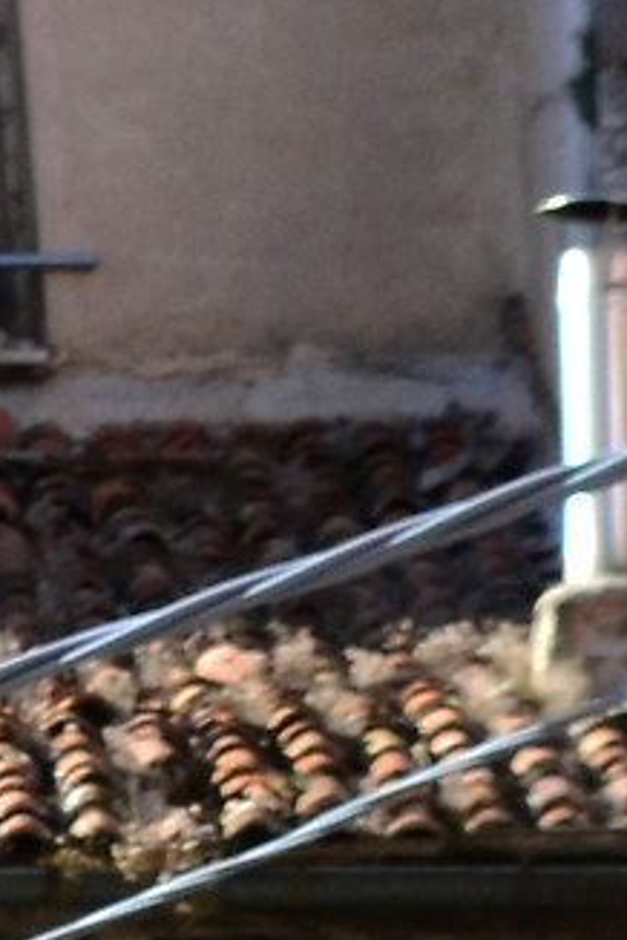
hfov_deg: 2.3
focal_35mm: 606
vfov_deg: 3.4
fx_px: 15822
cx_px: -1047
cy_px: 1521
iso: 400
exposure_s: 1/200
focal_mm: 55
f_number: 11
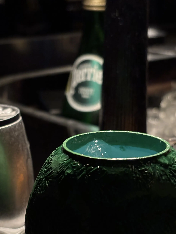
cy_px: 170
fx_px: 563
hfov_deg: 17.8
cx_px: 69
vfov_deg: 23.4
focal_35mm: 83
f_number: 1.6
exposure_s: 1/17
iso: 500
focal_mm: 5.96
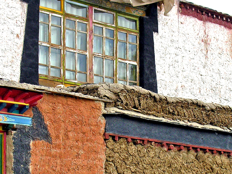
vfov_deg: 11.0
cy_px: 134
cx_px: 140
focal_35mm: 135
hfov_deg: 14.6
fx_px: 905
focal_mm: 13.8
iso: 100
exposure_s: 1/153
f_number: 6.2
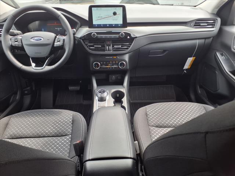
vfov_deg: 51.4
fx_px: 183
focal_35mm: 27
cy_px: 88
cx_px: 118
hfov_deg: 65.3
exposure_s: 1/127
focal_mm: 3.58
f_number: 1.9
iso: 40
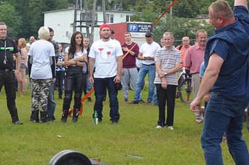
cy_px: 60
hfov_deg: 21.4
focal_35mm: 95
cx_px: 75
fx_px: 657
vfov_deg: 14.3
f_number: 6.3
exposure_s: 1/160
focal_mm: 29
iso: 400
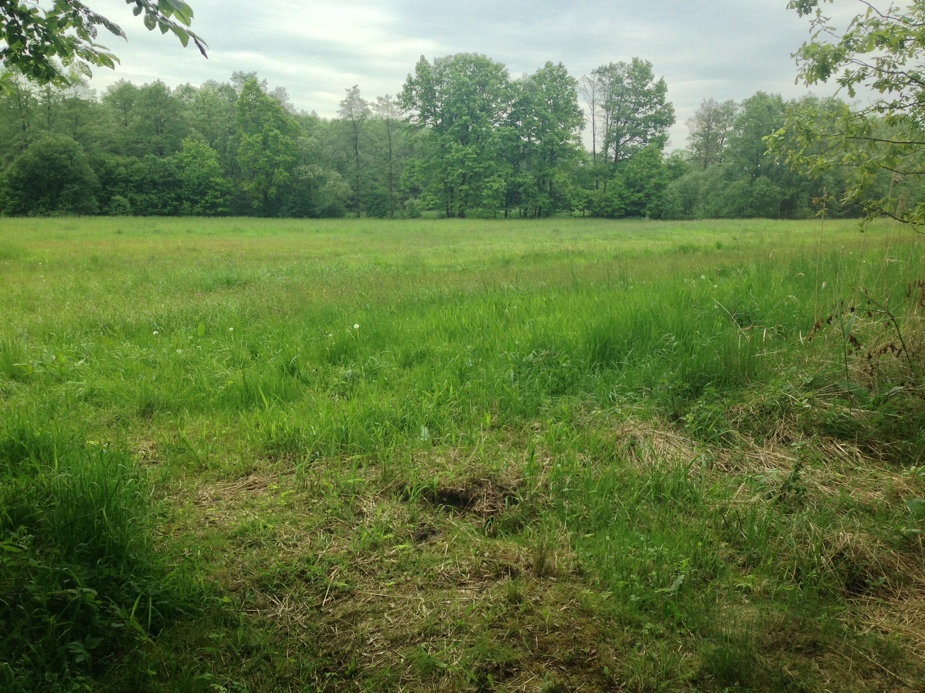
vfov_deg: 42.9
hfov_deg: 55.4
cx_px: 462
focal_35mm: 33
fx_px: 882
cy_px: 346
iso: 50
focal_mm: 4.12
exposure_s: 1/387
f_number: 2.4
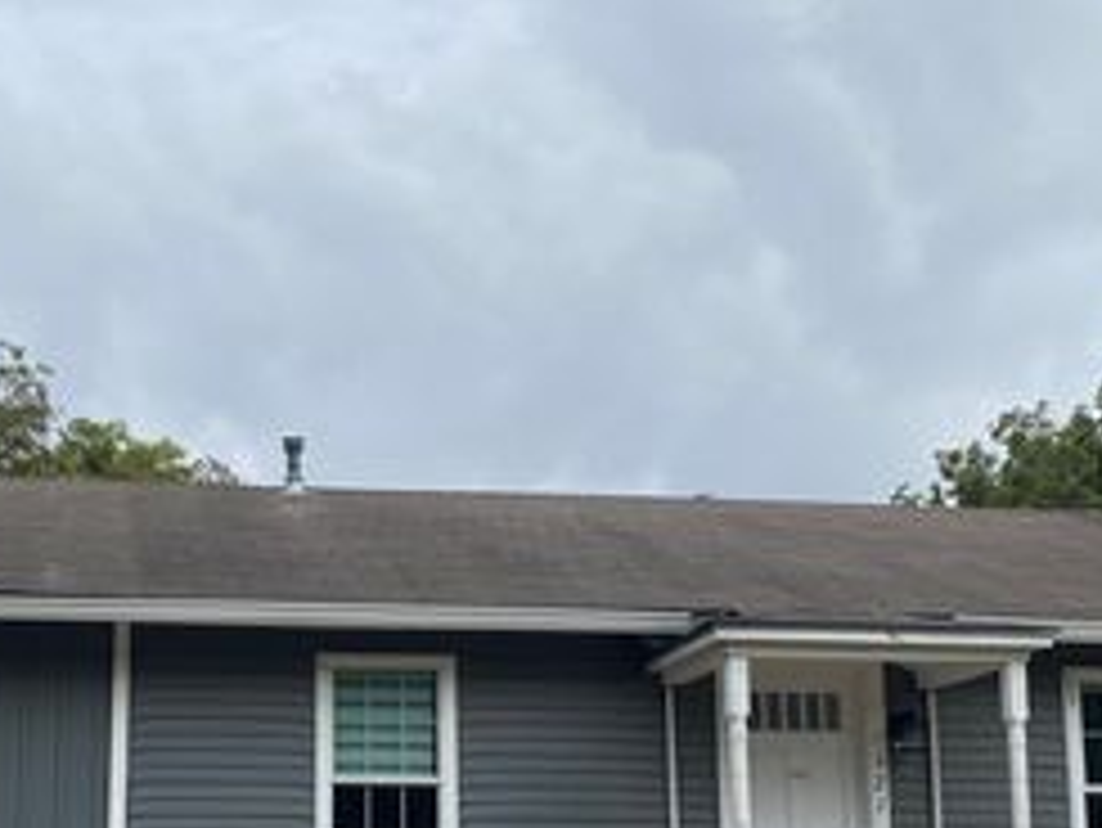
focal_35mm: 53
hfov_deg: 35.7
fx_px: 1688
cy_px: 614
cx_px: 337
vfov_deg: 27.2
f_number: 1.8
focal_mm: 4.25
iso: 32
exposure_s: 1/2890
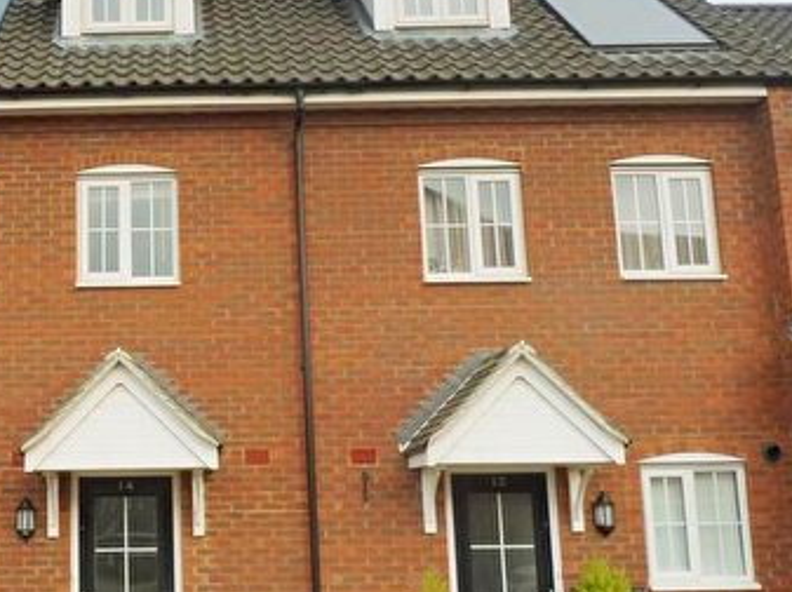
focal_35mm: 52
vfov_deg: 28.0
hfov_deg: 35.2
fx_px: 1188
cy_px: 281
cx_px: 113
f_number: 4
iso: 100
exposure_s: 1/250
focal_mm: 4.4
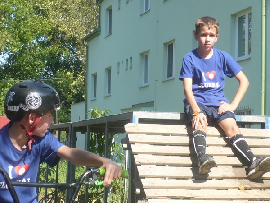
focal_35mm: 105
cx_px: 135
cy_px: 102
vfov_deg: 14.1
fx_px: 819
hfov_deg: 18.7
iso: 100
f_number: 5
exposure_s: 1/200
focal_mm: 17.4
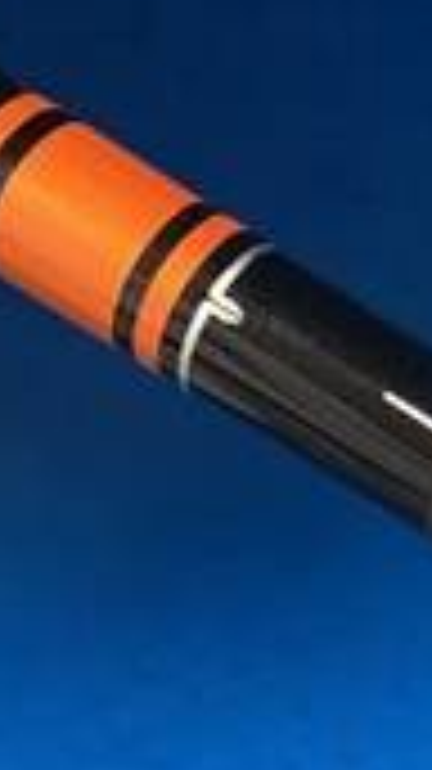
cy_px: 932
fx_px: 2162
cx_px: 1102
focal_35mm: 106
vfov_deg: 19.0
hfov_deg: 9.8
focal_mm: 4.25
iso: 200
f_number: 1.8
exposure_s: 1/60
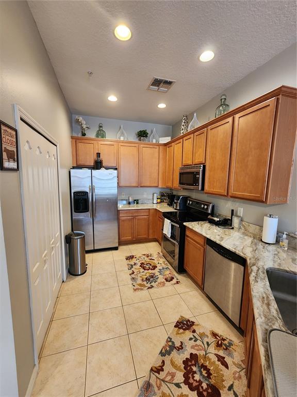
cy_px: 198
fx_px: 149
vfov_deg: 106.2
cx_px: 148
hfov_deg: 89.9
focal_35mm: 13
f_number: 2.2
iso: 400
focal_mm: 2.2
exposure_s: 1/30
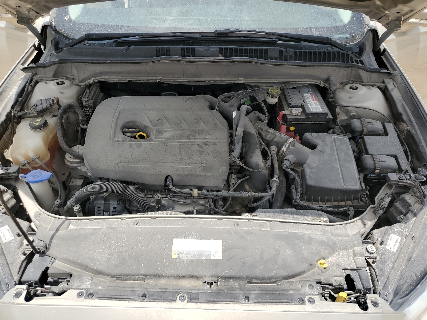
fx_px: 321
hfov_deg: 67.3
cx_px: 214
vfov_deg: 53.1
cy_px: 160
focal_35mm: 26
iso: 50
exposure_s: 1/2500
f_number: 1.5
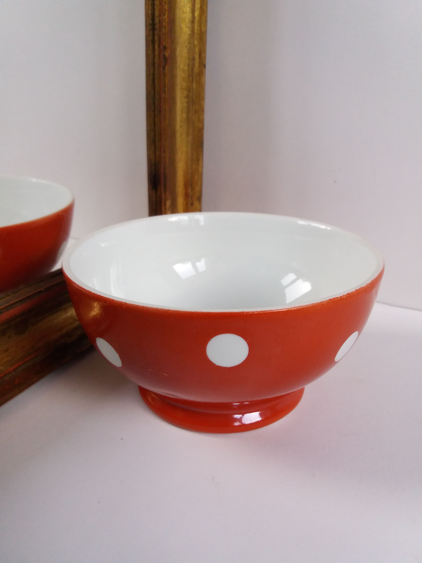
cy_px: 282
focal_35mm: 28
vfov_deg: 63.4
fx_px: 455
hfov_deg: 49.7
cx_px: 211
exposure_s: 1/120
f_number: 1.9
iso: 100
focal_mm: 3.7
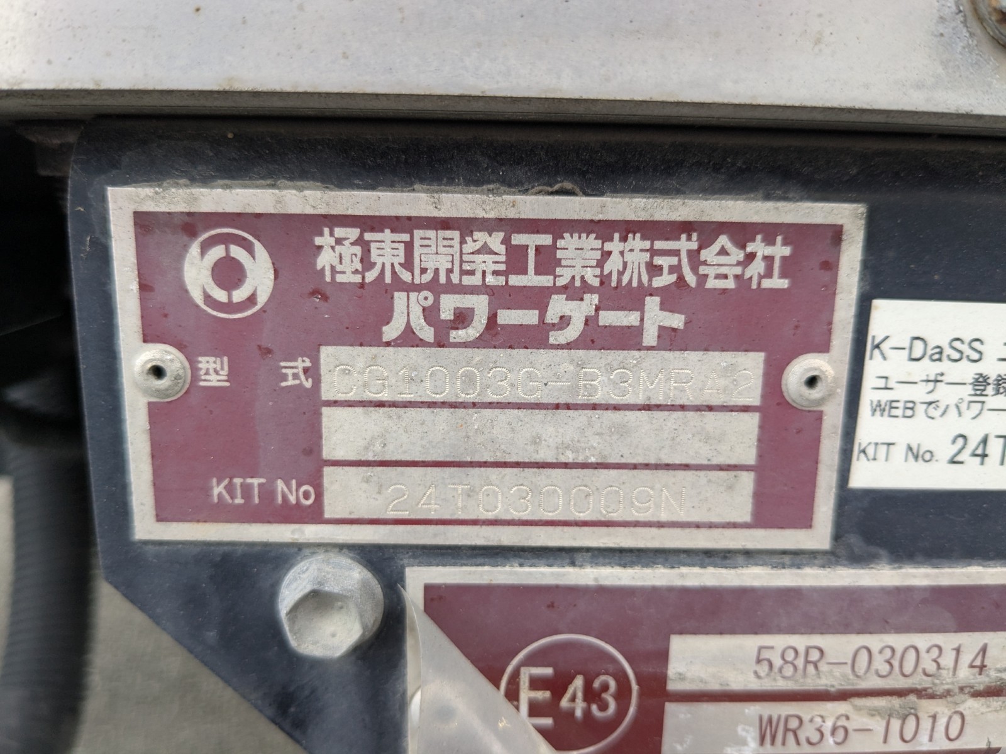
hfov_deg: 65.3
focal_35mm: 27
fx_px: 785
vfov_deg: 51.4
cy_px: 377
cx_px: 503
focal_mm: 4.38
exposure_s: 1/155
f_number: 1.73
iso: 57
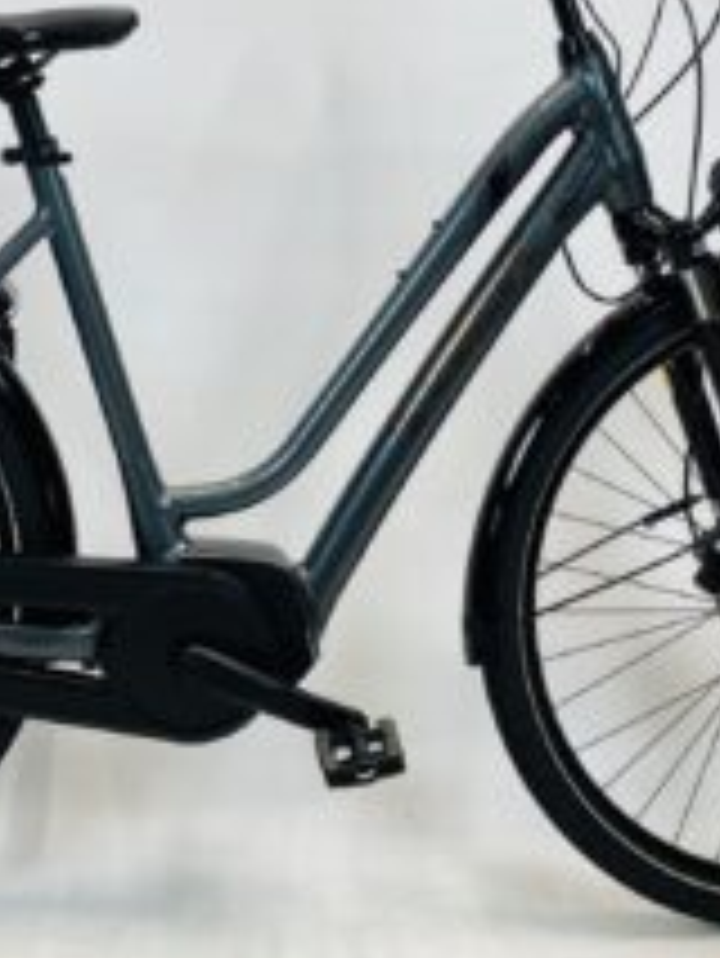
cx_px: 243
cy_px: 283
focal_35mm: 55
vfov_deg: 34.4
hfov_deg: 26.4
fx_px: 1524
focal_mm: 4.25
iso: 50
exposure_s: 1/100
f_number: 1.8
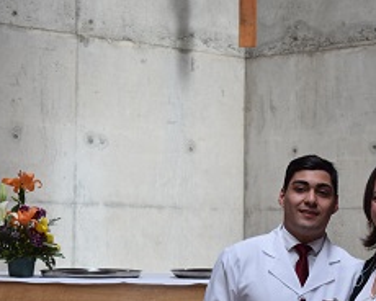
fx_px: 1590
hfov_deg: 13.4
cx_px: 320
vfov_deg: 10.8
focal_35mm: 143
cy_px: 200
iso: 400
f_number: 5.6
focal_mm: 55
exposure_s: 1/125
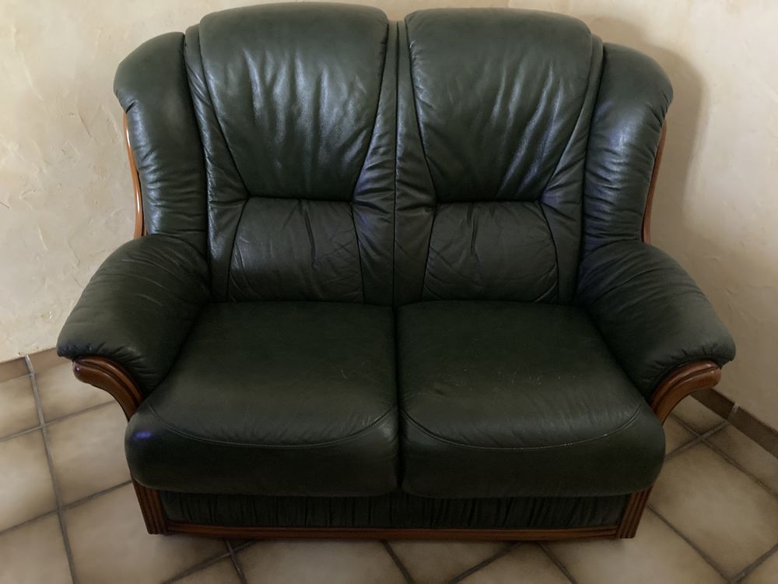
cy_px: 292
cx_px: 389
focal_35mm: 28
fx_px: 629
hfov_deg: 63.4
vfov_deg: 49.7
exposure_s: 1/15
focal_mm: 3.99
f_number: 1.8
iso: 800
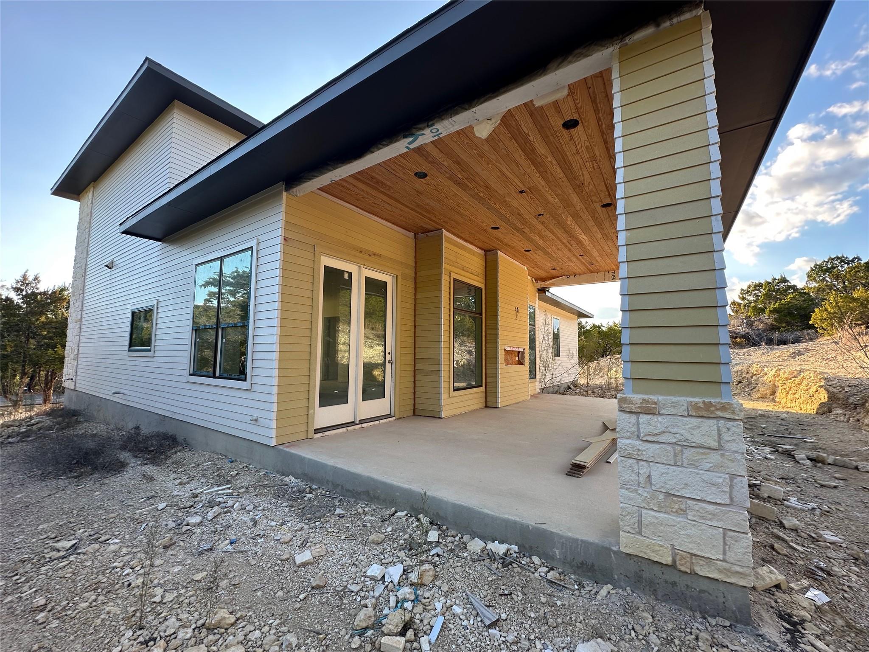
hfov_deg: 102.1
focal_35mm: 14
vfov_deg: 85.7
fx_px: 351
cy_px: 326
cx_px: 434
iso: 40
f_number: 2.2
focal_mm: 2.22
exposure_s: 1/175
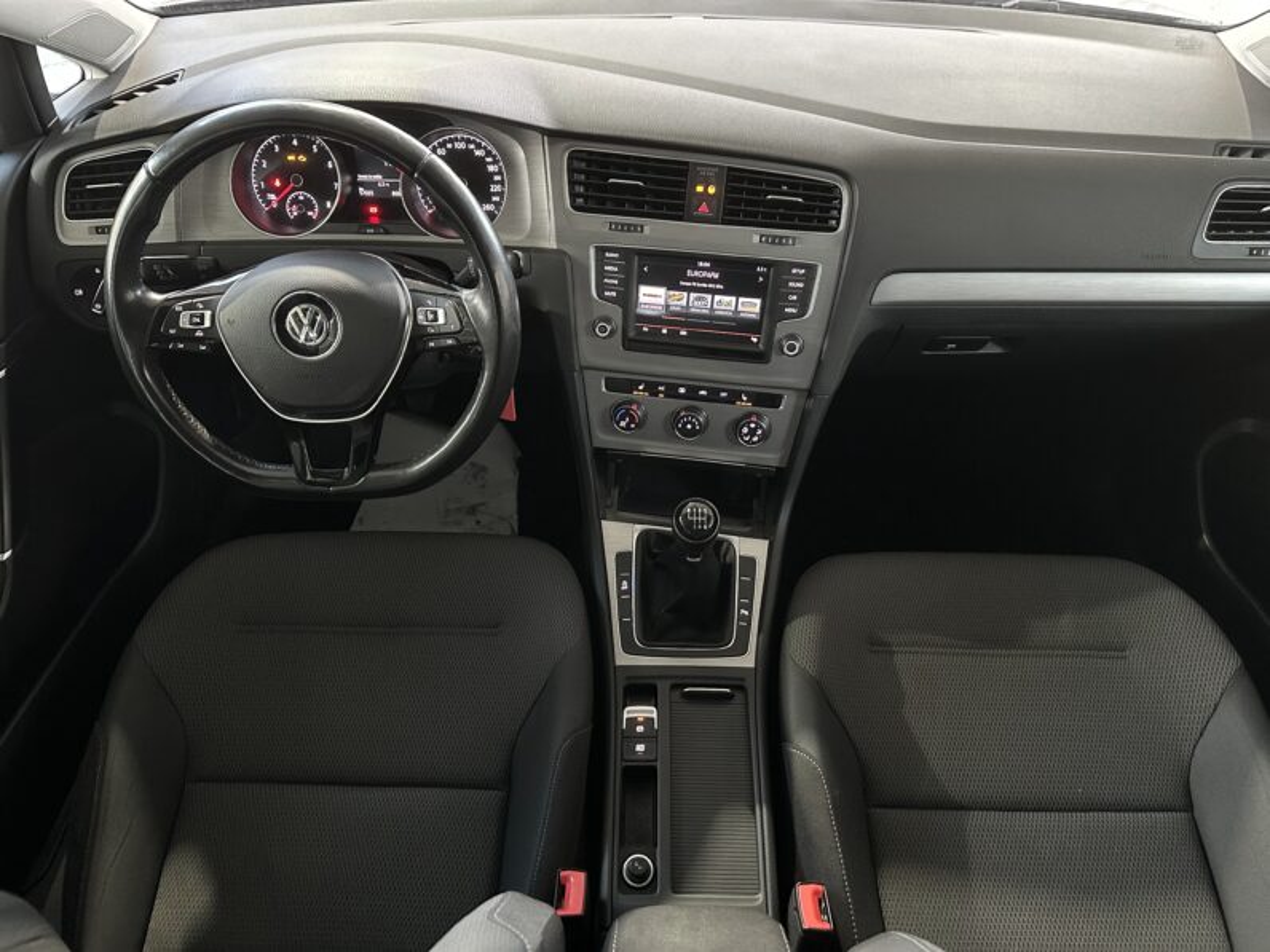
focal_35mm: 24
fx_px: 881
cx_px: 635
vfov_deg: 56.8
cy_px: 476
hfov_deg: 71.6
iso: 1000
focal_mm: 6.86
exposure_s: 1/25
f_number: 1.78
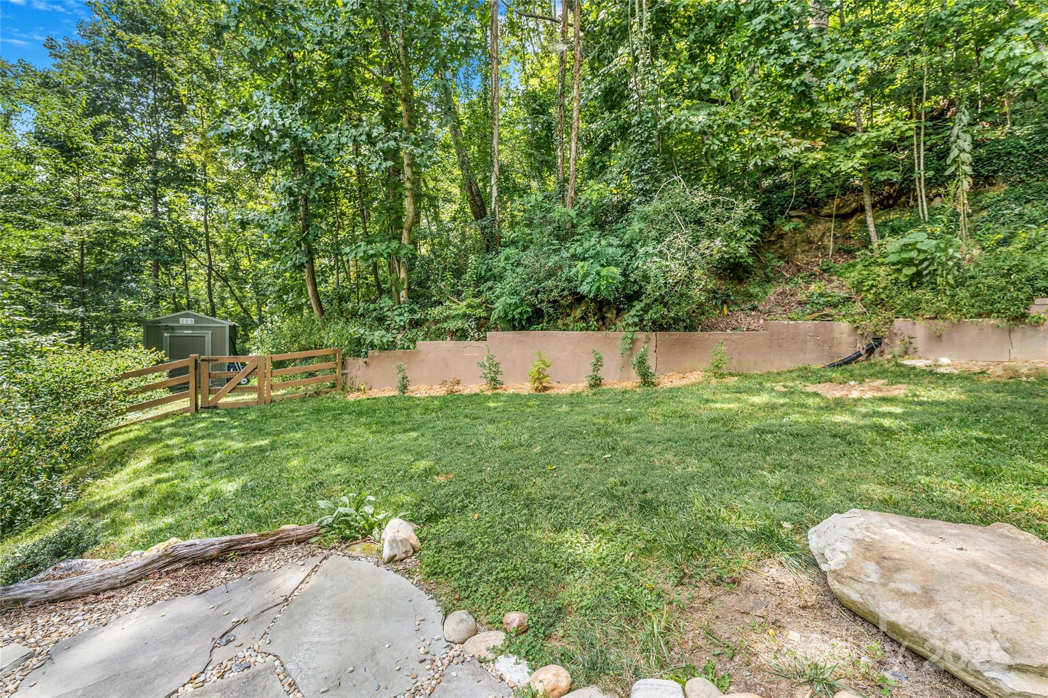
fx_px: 407
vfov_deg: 81.2
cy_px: 349
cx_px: 524
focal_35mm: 14
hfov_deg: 104.3
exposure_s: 1/40
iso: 100
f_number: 4.5
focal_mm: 14
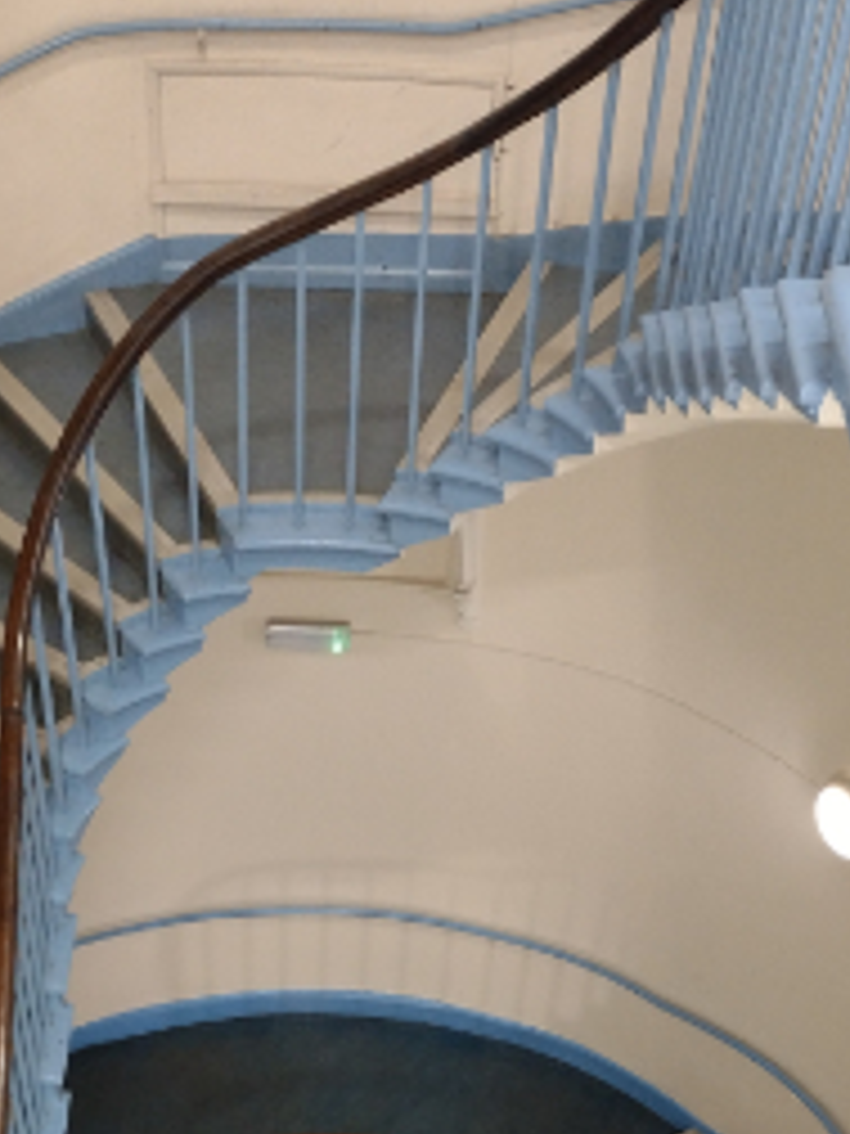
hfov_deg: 25.6
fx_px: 1866
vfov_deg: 31.4
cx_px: 333
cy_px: 1118
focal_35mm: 57
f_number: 1.7
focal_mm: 4.7
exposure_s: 1/25
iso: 597
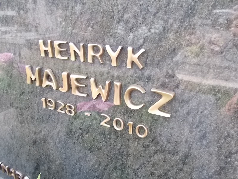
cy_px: 90
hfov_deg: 67.3
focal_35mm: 26
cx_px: 119
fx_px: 179
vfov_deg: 53.1
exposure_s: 1/320
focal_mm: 4.6
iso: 400
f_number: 3.2
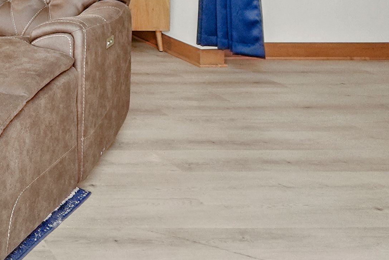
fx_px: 508
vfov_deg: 23.3
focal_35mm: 47
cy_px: -127
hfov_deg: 26.7
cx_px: -222
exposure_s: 1/40
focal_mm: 12
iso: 1250
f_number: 13
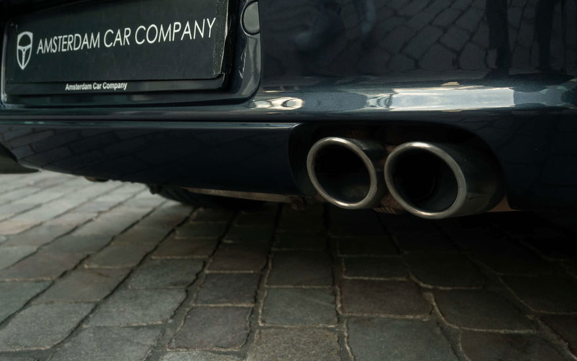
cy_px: 173
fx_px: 613
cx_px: 252
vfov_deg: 32.8
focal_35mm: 39
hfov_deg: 50.3
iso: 500
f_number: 4
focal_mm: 22
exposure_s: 1/100
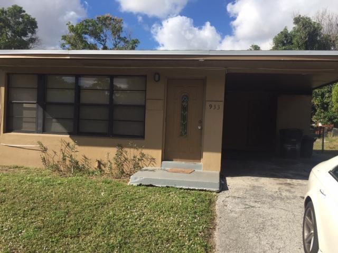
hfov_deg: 61.7
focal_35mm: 29
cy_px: 126
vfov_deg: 48.2
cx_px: 169
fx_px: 283
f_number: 2.2
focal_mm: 4.15
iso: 32
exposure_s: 1/1721
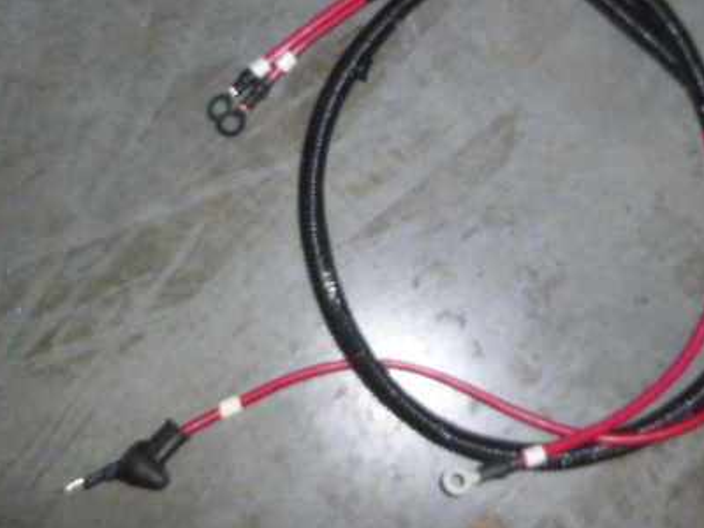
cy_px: 195
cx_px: 401
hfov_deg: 46.7
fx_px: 813
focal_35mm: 40
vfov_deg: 35.7
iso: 400
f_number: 3.1
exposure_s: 1/60
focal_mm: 4.5
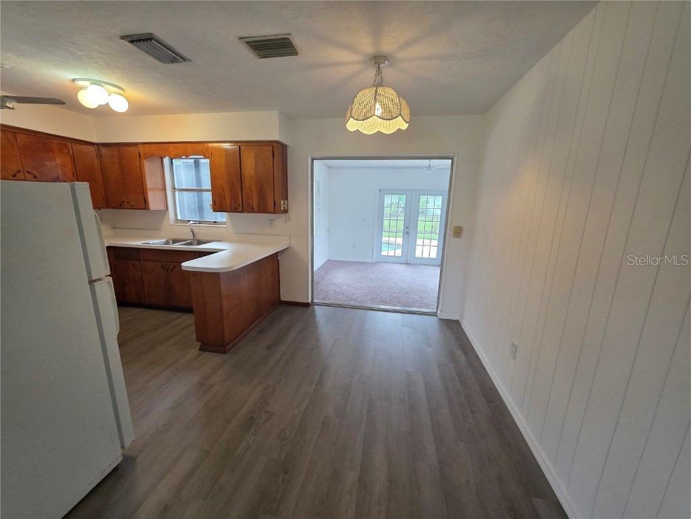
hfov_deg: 106.2
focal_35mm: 13
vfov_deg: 89.9
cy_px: 260
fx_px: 260
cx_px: 346
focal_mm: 2.2
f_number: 1.9
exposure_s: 1/120
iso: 250
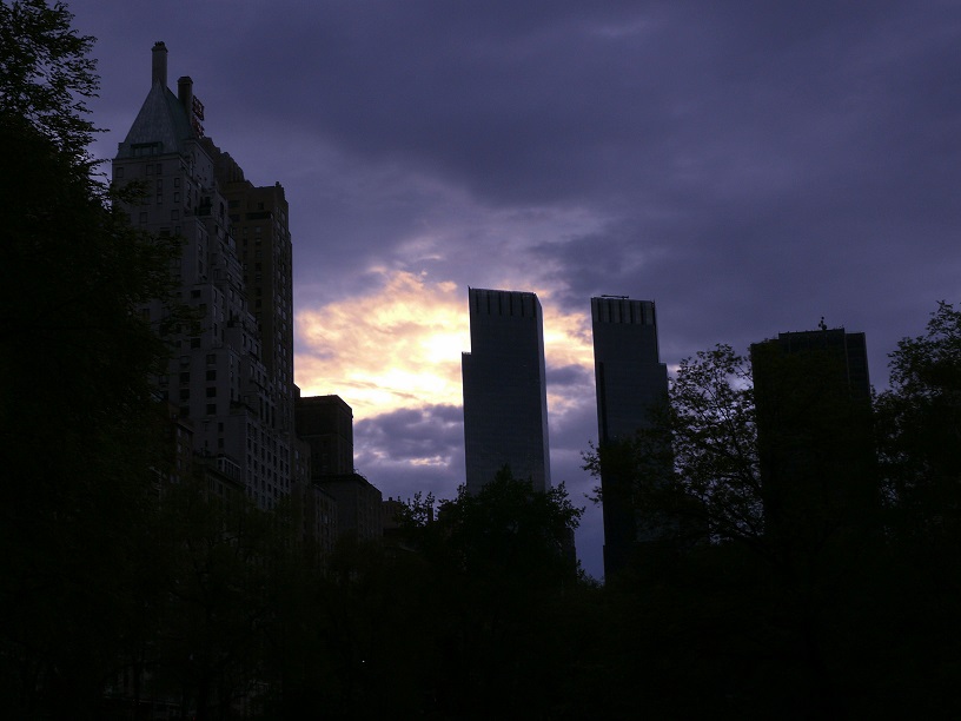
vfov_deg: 24.0
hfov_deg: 31.7
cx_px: 480
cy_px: 360
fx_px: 1693
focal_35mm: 61
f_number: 5.6
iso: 100
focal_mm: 12.1
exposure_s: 1/250
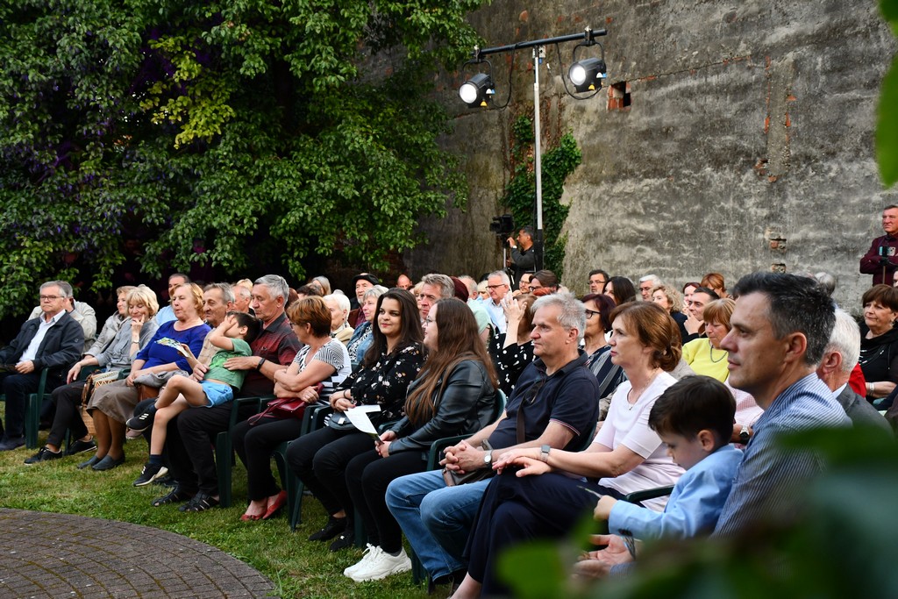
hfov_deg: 41.1
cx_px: 449
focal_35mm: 48
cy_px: 300
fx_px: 1197
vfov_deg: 28.1
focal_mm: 32
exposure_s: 1/250
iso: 800
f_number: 4
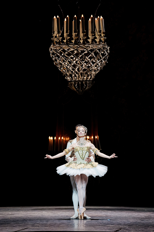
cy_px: 116
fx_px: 1194
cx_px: 77
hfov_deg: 7.4
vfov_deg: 11.1
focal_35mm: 186
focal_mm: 124.3
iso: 6400
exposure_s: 1/320
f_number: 5
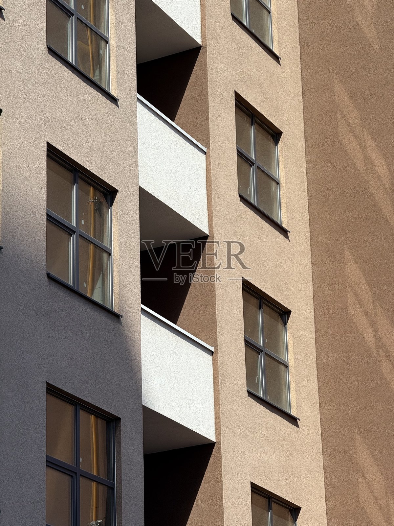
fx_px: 1821
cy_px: 263
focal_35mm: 120
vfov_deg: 16.4
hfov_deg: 12.3
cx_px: 197
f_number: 2.8
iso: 50
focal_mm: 15.66
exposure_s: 1/1018
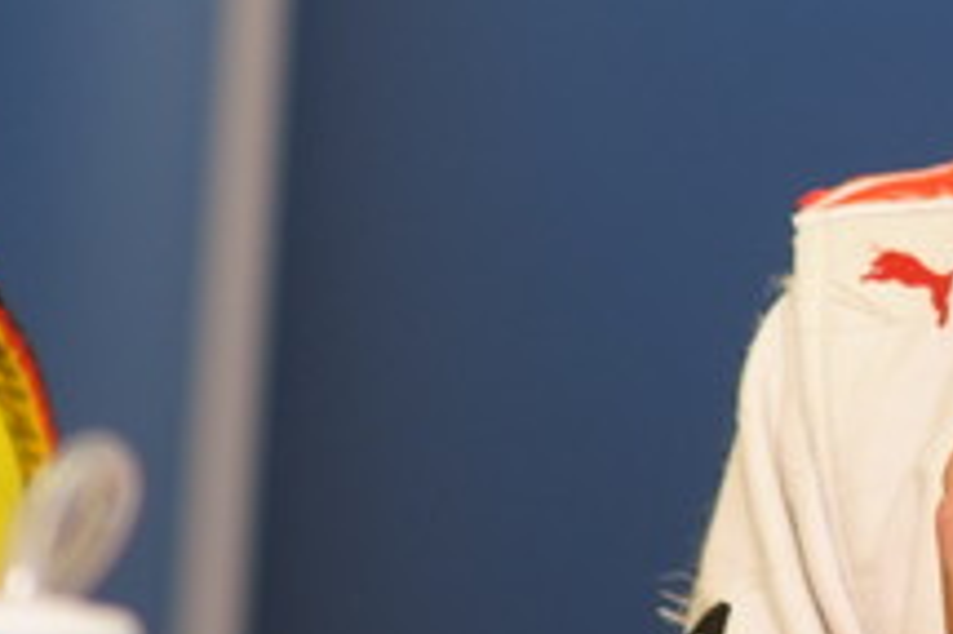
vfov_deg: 2.6
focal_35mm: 529
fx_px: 13993
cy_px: -222
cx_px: 1458
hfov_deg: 3.9
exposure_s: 1/125
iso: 400
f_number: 2.8
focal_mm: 105
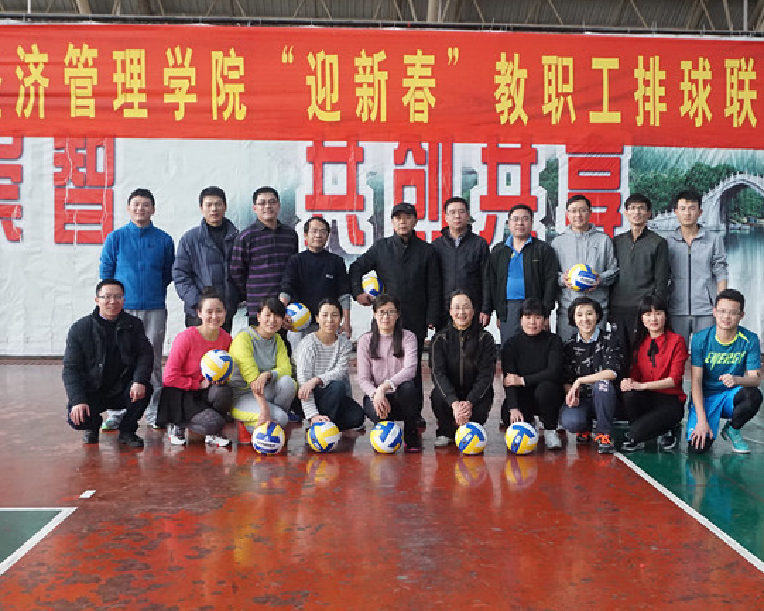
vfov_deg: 34.4
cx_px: 435
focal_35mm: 44
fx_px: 988
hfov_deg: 42.2
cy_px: 279
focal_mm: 21
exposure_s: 1/160
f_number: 6.3
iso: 2500
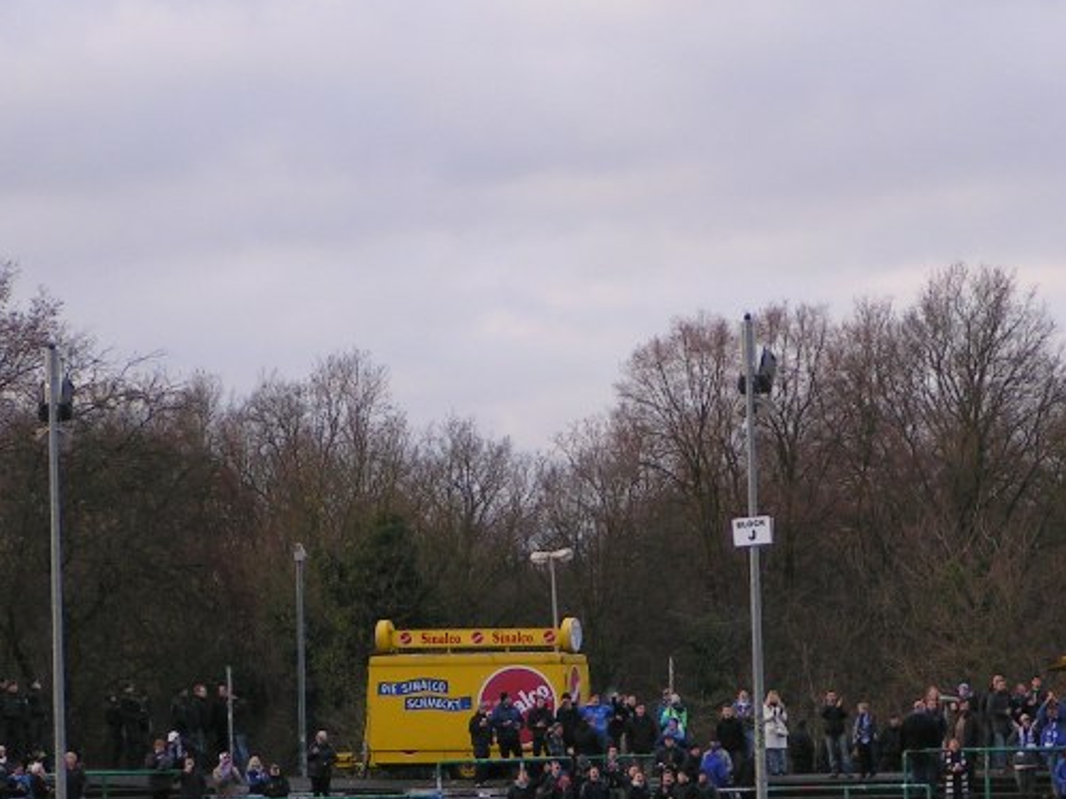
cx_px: 529
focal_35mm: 240
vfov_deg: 6.2
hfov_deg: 8.2
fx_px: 7391
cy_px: 597
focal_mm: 22.9
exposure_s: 1/200
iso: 80
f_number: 3.5
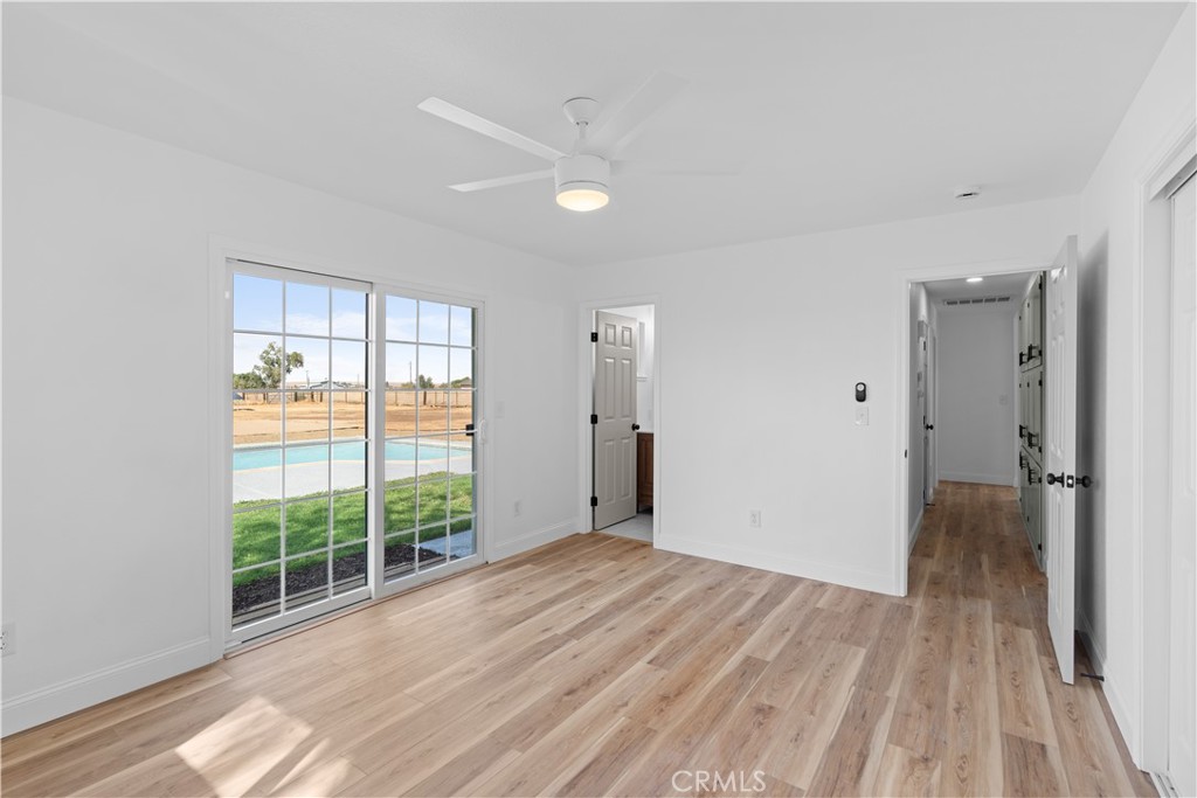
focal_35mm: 16
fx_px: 532
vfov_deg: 73.8
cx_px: 598
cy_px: 399
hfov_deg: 96.7
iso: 200
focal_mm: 16
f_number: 5.6
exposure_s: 1/20
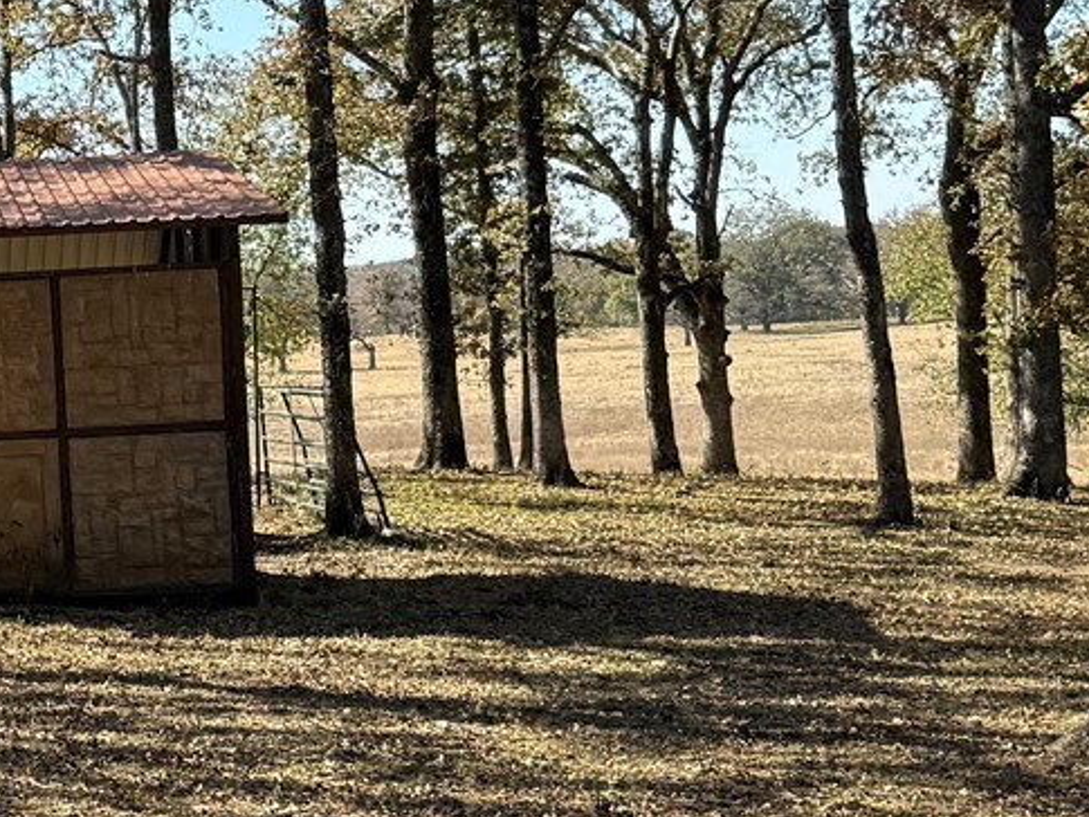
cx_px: -586
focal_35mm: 95
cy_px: 355
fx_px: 2989
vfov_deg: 15.6
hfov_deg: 18.2
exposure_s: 1/1361
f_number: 1.78
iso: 80
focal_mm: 6.76
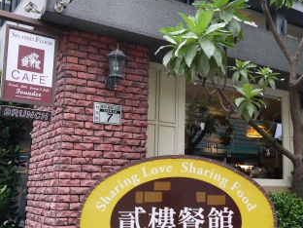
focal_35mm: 46
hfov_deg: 40.7
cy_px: 127
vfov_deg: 31.5
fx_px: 403
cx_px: 202
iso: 320
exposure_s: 1/60
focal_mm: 16
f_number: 4
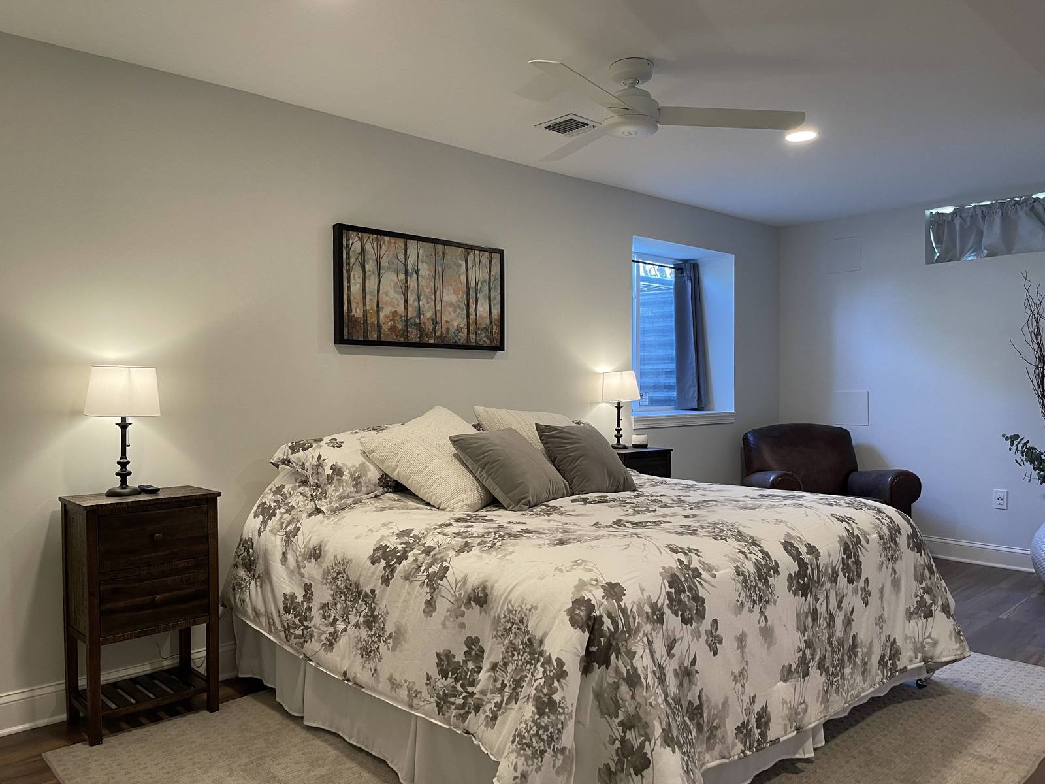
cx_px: 522
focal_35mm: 26
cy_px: 392
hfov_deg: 67.3
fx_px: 785
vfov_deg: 53.1
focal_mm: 5.1
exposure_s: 1/60
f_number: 1.6
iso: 125
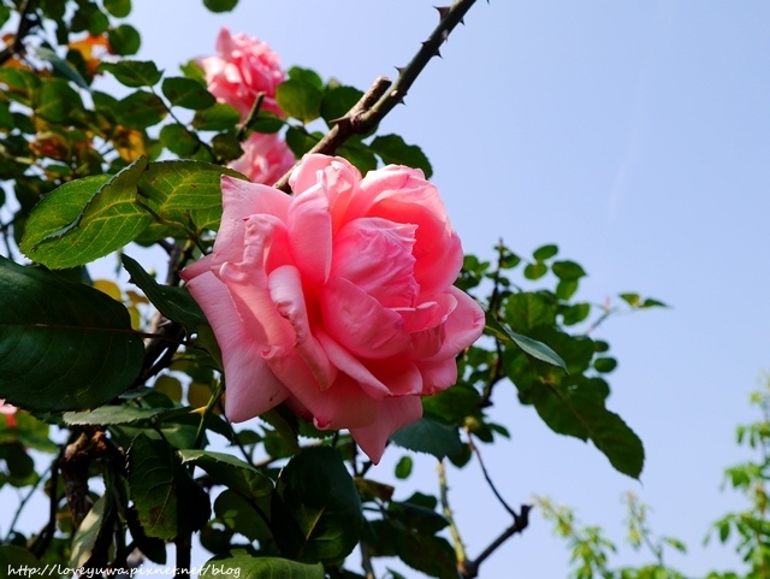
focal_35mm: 40
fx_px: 890
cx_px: 385
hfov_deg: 46.8
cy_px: 290
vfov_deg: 36.0
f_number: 8
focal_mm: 20
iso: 160
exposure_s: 1/250
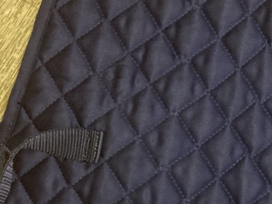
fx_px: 865
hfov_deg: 17.3
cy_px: 248
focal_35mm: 110
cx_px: 296
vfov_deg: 13.1
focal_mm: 3.99
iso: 400
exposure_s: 1/25
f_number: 1.8
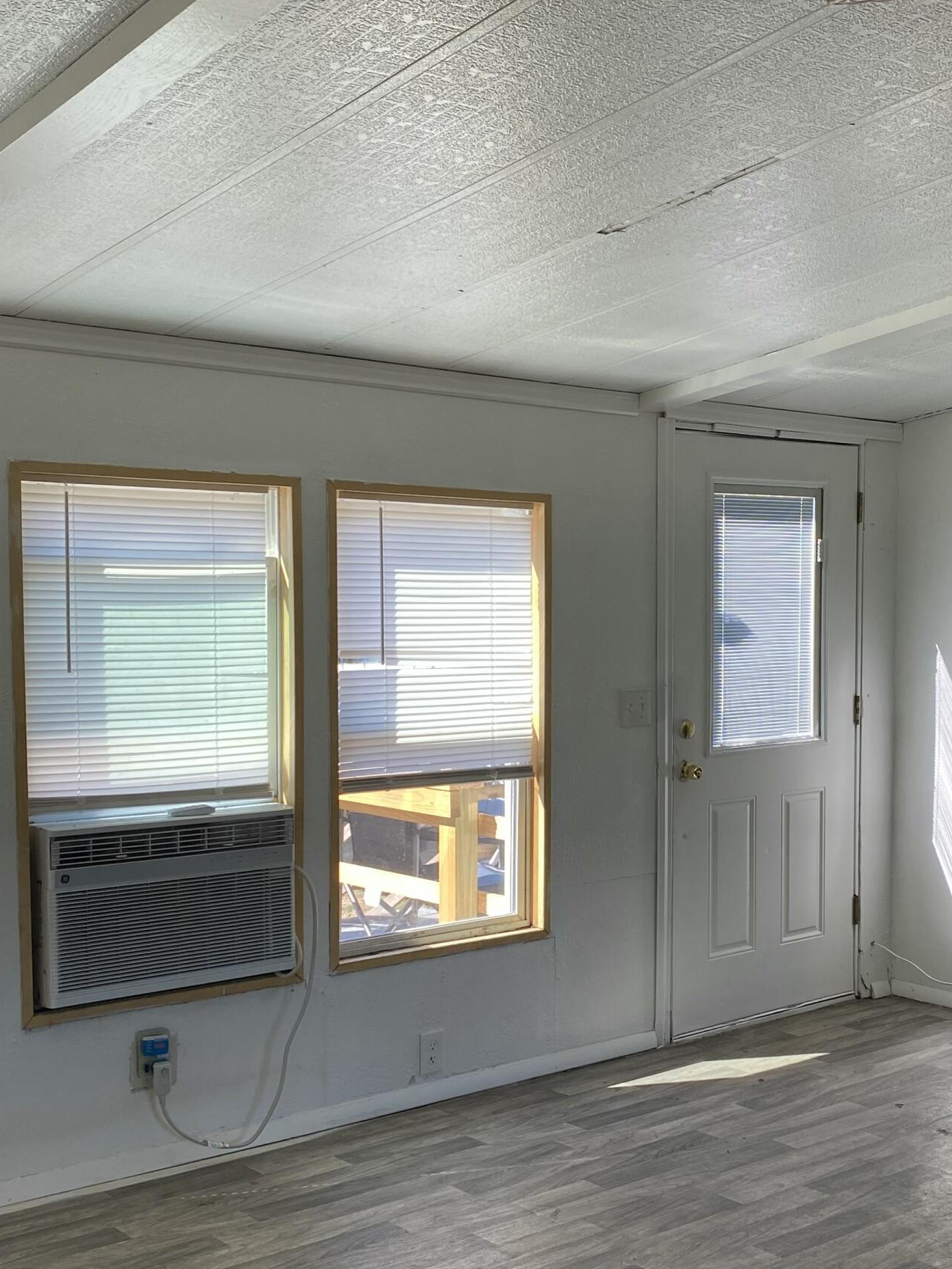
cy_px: 697
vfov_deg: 41.2
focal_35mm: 46
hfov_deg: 30.9
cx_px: 724
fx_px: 1687
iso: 32
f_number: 1.8
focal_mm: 4.25
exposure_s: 1/124
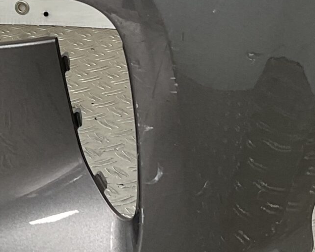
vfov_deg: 13.5
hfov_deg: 16.4
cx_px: -56
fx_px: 1054
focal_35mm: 113
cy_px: 18
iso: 16
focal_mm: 3
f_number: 1.8
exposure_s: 1/122
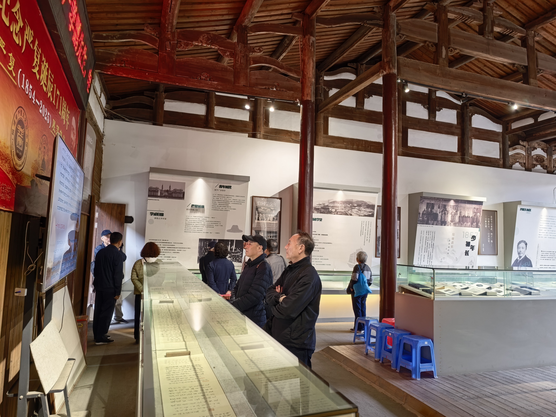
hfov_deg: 71.6
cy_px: 208
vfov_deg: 56.8
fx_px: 385
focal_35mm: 24
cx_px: 278
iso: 160
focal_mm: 8.5
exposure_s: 1/51.9
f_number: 1.6
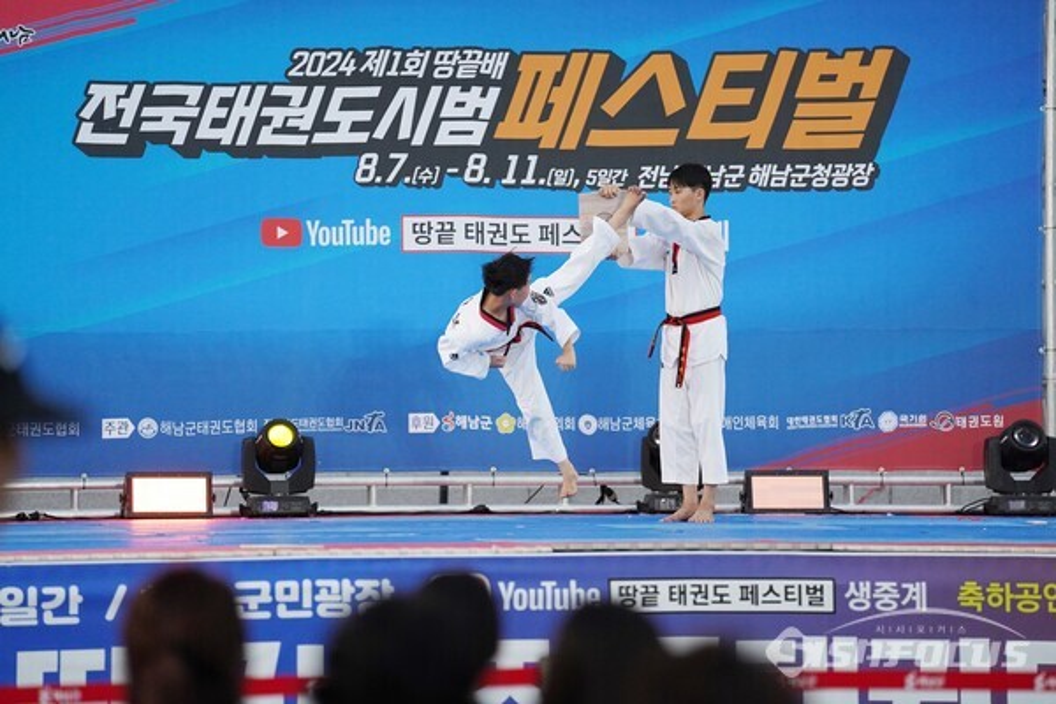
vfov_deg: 6.9
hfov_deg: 10.4
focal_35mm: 198
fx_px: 5808
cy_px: 352
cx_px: 528
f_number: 2.8
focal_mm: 198
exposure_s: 1/2500
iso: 2500
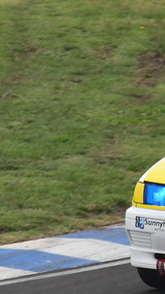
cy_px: 74
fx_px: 16685
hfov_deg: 0.6
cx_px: 311
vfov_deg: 1.0
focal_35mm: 2147
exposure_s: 1/640
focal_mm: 500
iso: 640
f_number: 10
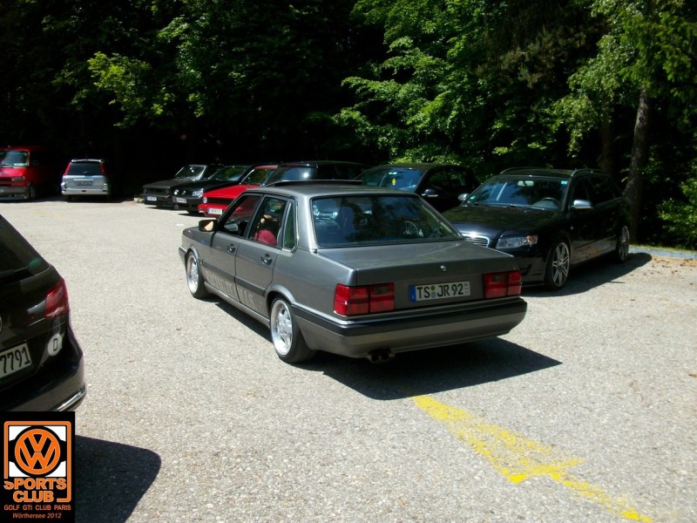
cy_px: 262
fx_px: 685
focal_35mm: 34
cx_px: 348
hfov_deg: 54.0
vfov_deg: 41.8
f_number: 5.5
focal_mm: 5.7
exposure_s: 1/244
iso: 80
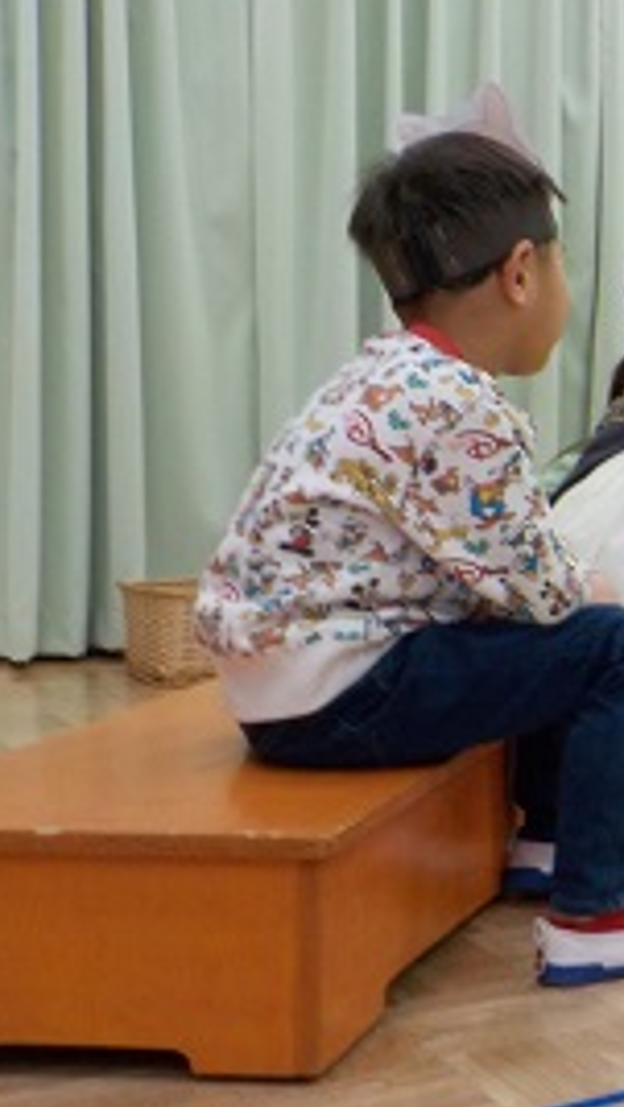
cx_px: 1008
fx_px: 1792
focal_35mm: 61
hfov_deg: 17.3
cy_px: 518
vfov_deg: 34.3
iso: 160
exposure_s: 1/30
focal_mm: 4.1
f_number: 3.3
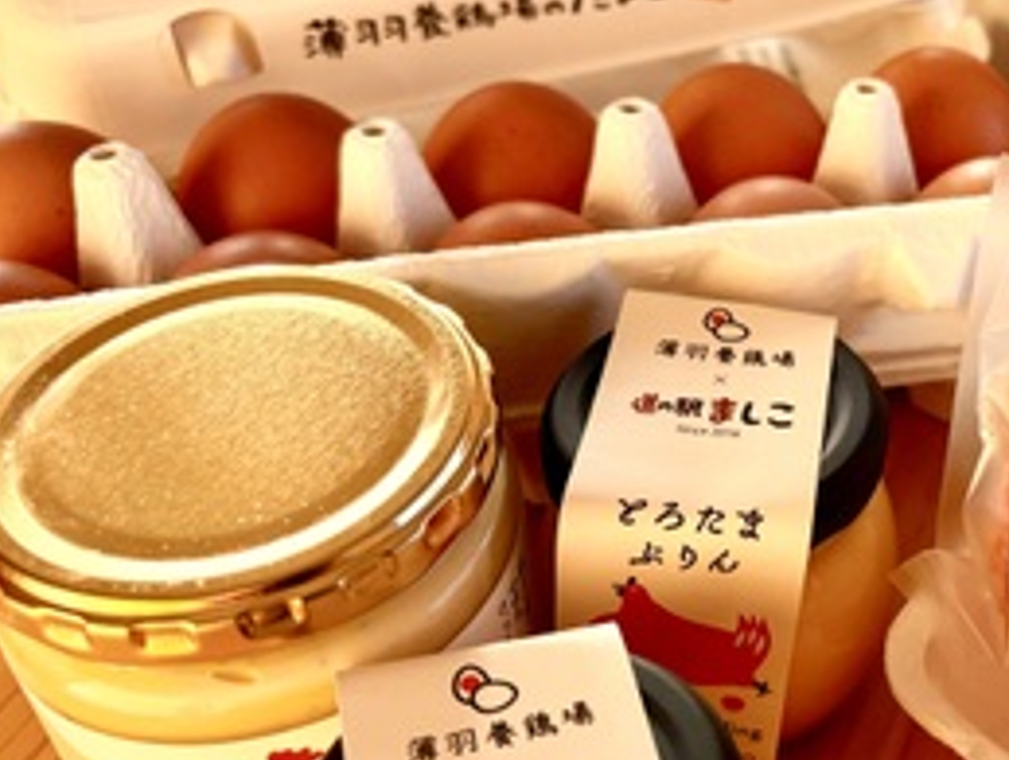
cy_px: 327
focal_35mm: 48
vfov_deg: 30.3
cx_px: 890
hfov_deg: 37.3
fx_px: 1401
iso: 64
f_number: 1.6
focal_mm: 5.96
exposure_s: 1/444
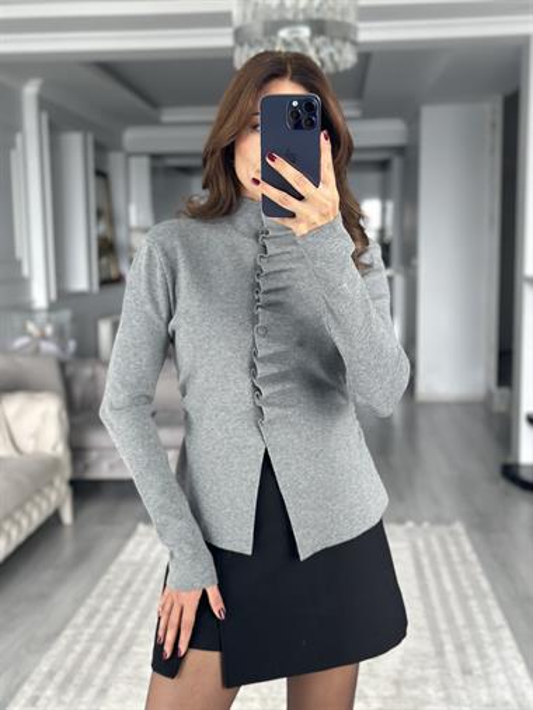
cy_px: 355
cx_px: 266
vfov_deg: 39.6
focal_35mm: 48
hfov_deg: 30.3
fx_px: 985
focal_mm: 6.86
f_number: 1.78
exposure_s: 1/122
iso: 125
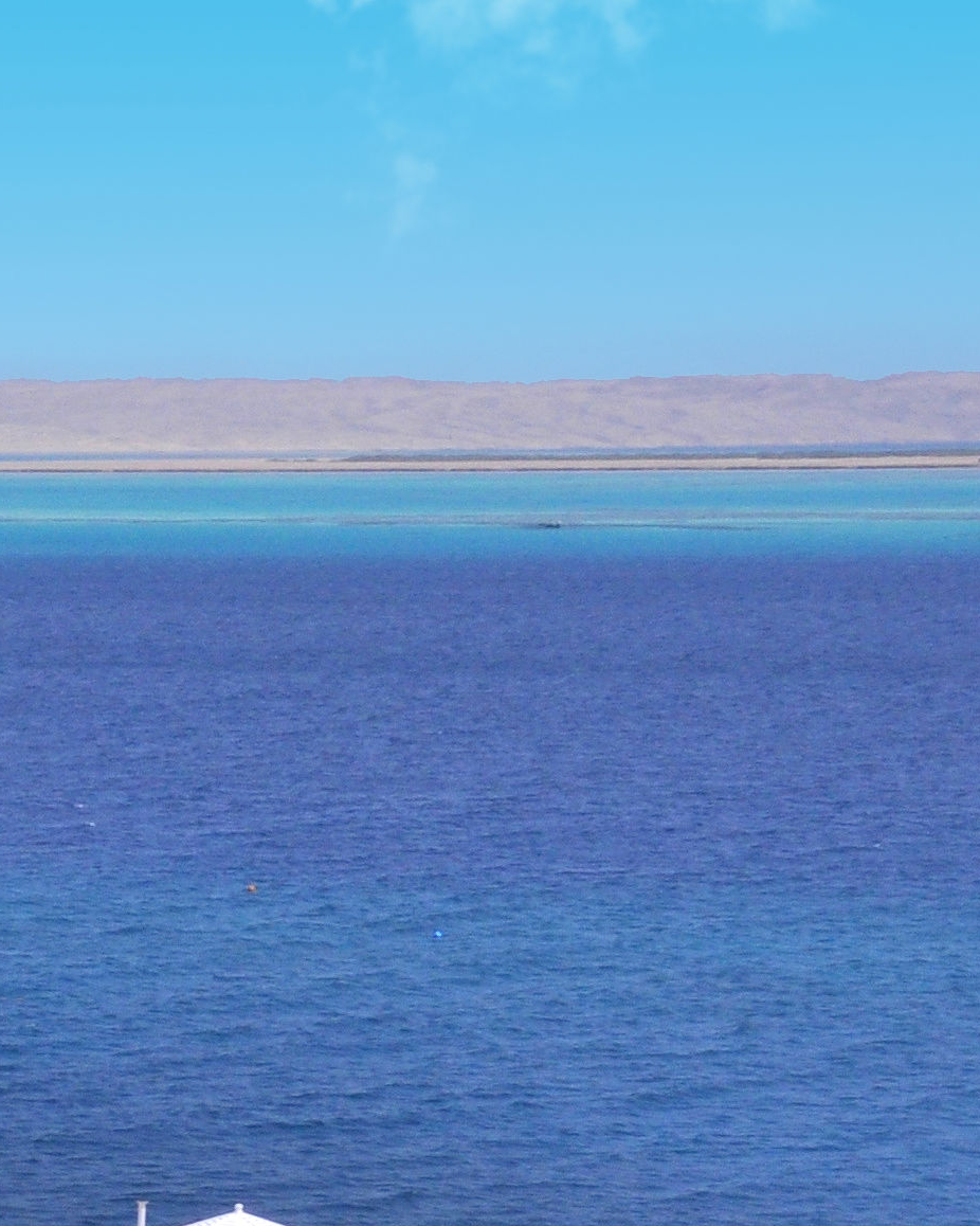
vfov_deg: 15.1
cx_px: -1199
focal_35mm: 125
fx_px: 4533
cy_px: 1279
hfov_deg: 10.9
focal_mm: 24
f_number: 14
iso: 400
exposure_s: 1/800
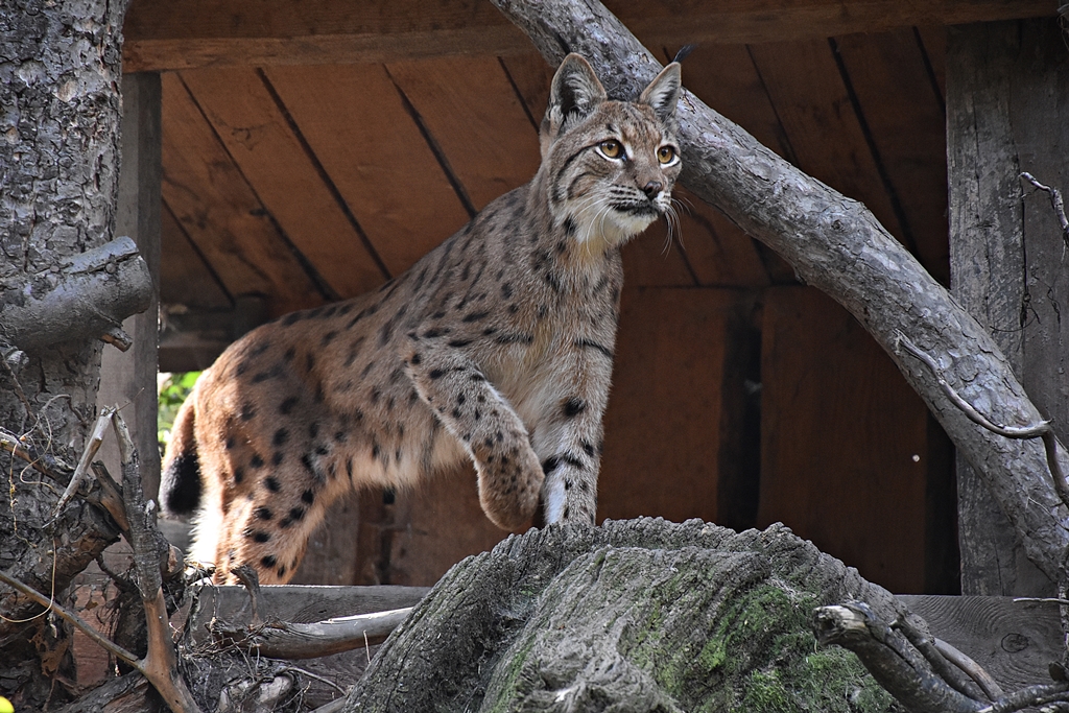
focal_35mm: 210
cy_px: 356
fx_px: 6236
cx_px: 534
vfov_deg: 6.5
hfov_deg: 9.8
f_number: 5.6
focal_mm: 140
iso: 2000
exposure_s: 1/500
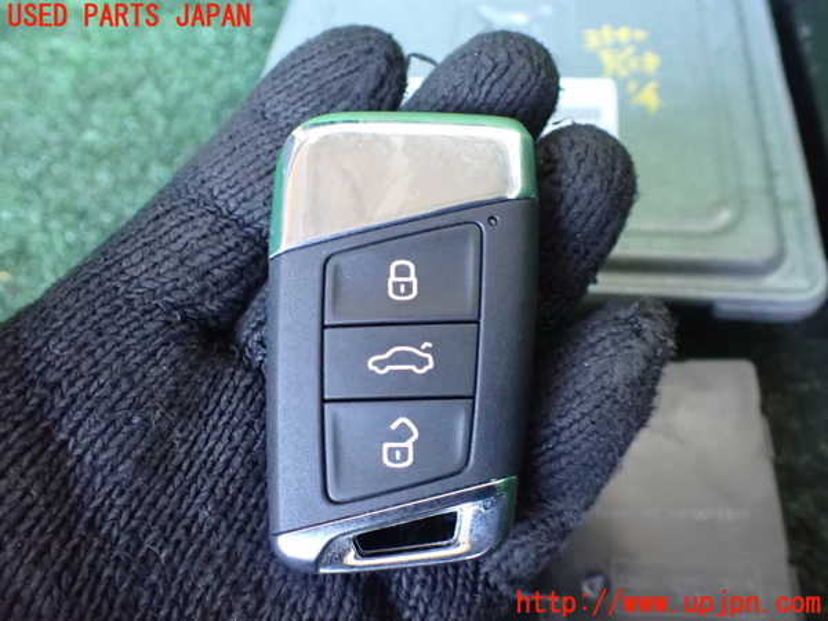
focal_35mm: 30
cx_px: 414
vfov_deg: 46.8
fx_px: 718
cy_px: 310
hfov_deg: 60.0
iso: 1600
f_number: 2.3
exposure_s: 1/30
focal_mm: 5.4
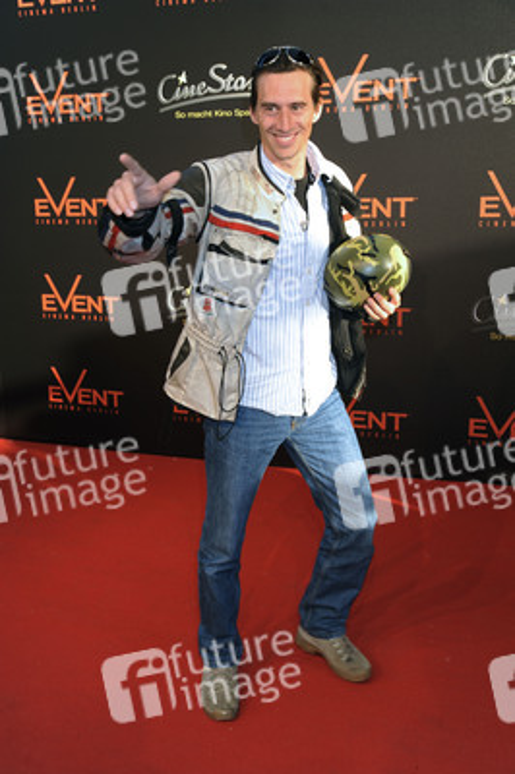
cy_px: 387
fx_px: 903
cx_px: 258
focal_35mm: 42
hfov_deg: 31.8
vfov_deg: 46.4
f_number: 5.6
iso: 400
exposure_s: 1/160
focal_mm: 42
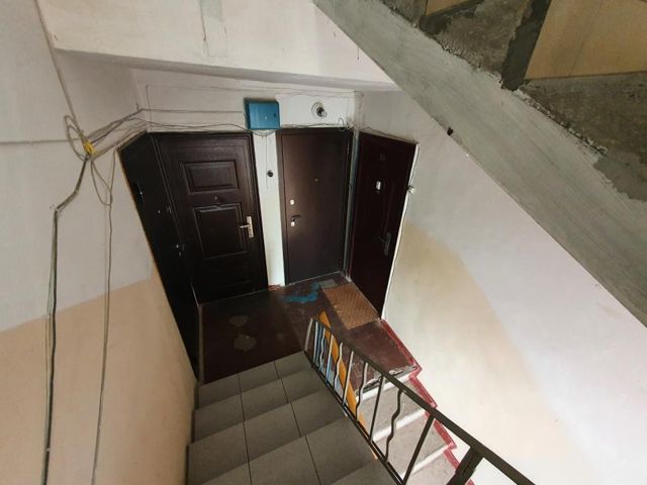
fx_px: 243
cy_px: 242
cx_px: 324
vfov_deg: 89.9
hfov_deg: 106.2
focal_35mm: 13
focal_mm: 1.8
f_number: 2.2
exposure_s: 1/25
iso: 640
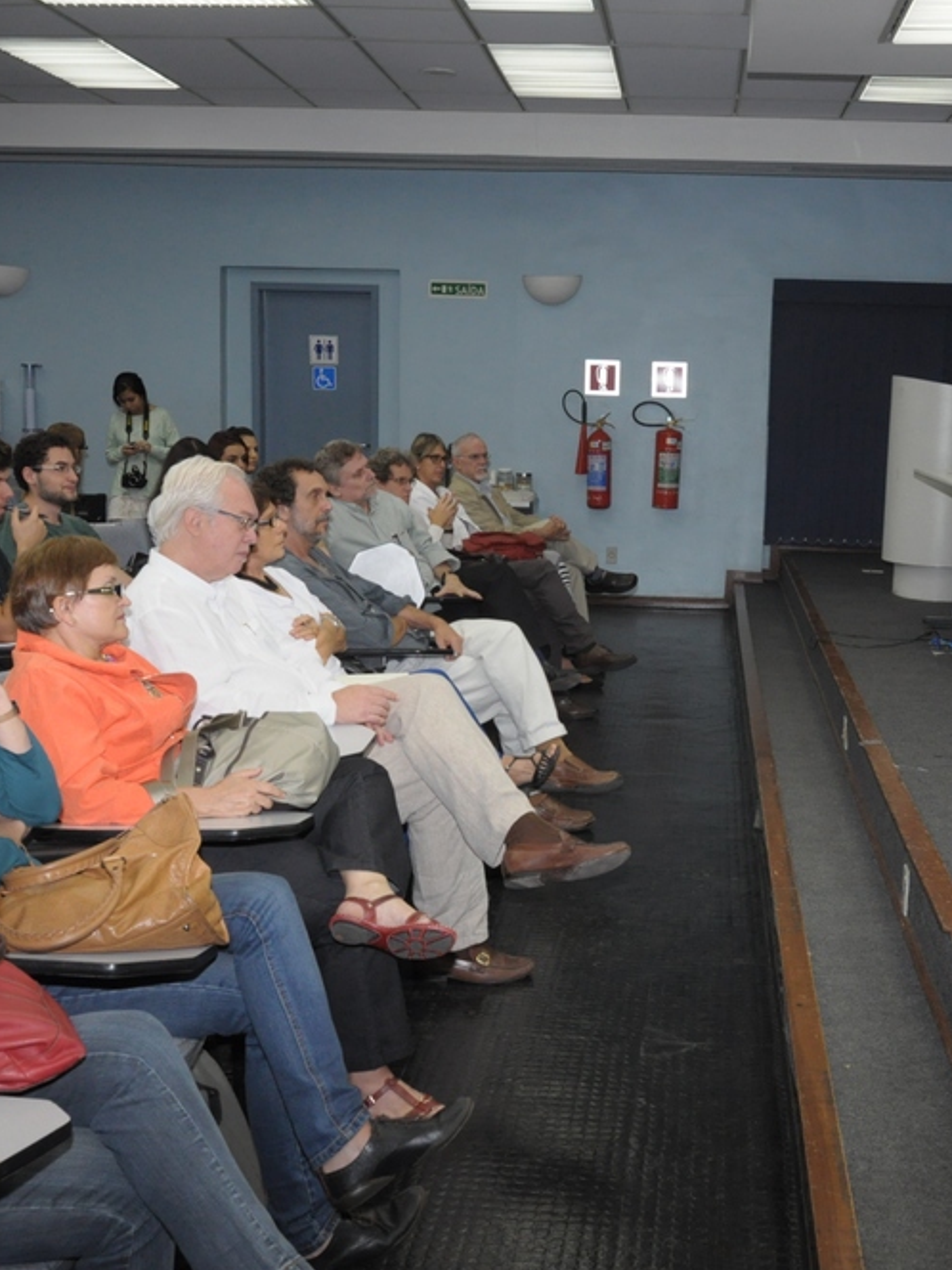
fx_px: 1467
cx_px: 621
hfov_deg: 35.7
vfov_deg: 46.8
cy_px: 635
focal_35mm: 40
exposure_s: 1/60
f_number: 7.1
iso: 1000
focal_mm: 18
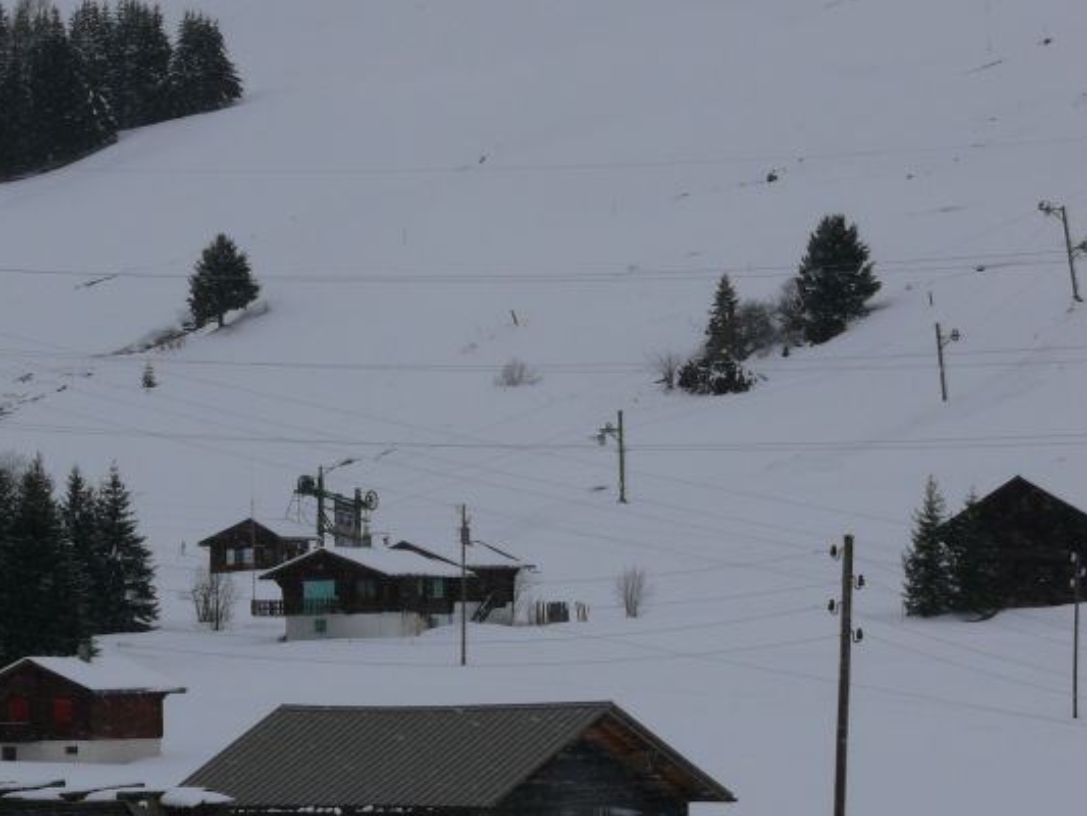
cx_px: 545
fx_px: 6879
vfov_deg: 6.8
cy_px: 416
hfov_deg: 9.0
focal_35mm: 219
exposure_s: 1/640
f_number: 8
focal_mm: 31
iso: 100
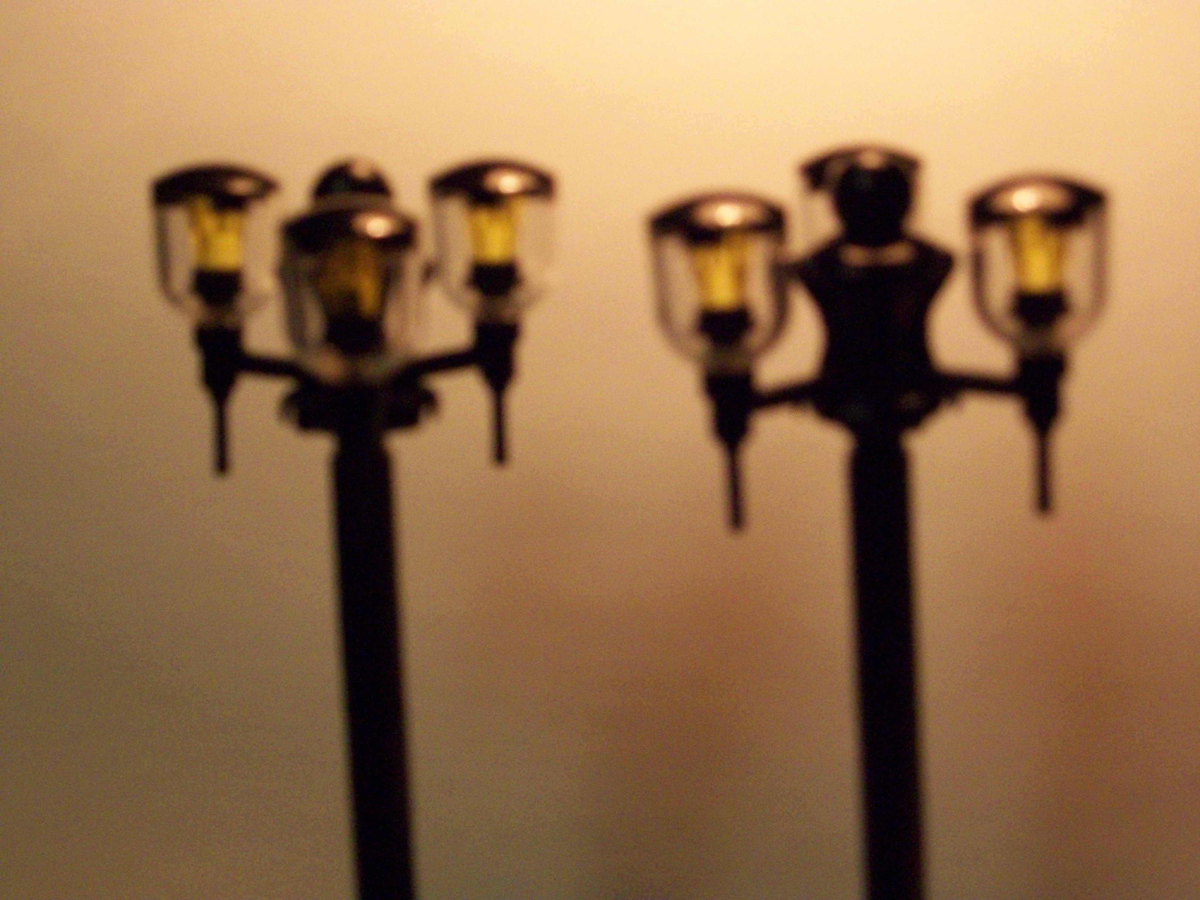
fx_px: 2357
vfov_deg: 21.6
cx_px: 600
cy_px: 450
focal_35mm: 68
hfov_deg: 28.6
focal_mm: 12.1
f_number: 4.5
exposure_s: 1/200
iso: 534
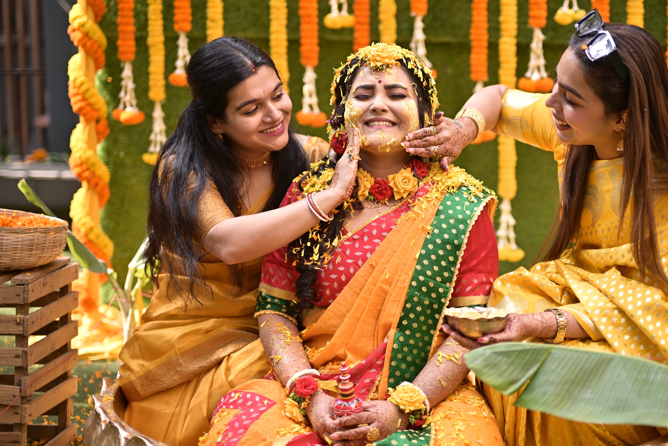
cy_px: 218
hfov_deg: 31.3
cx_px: 416
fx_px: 1188
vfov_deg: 21.3
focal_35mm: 64
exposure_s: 1/1000
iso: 160
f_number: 1.6
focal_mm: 50
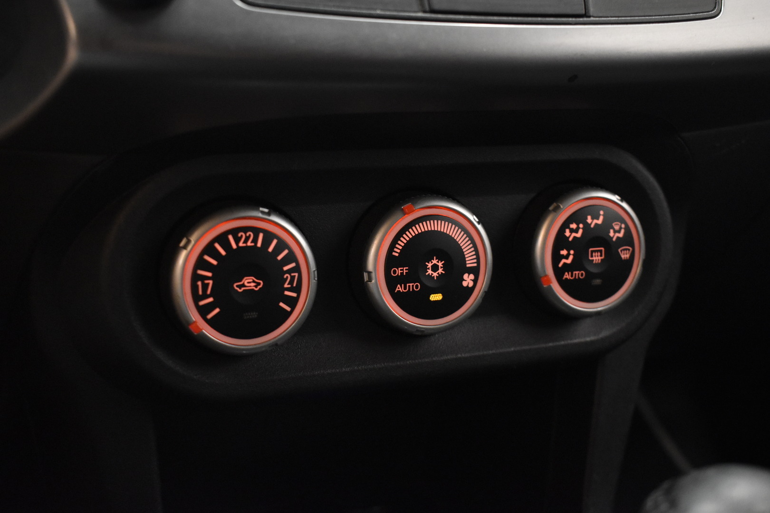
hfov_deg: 43.6
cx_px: 385
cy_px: 256
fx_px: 962
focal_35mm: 45
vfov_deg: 29.9
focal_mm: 30
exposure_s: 1/50
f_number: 4.2
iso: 4000
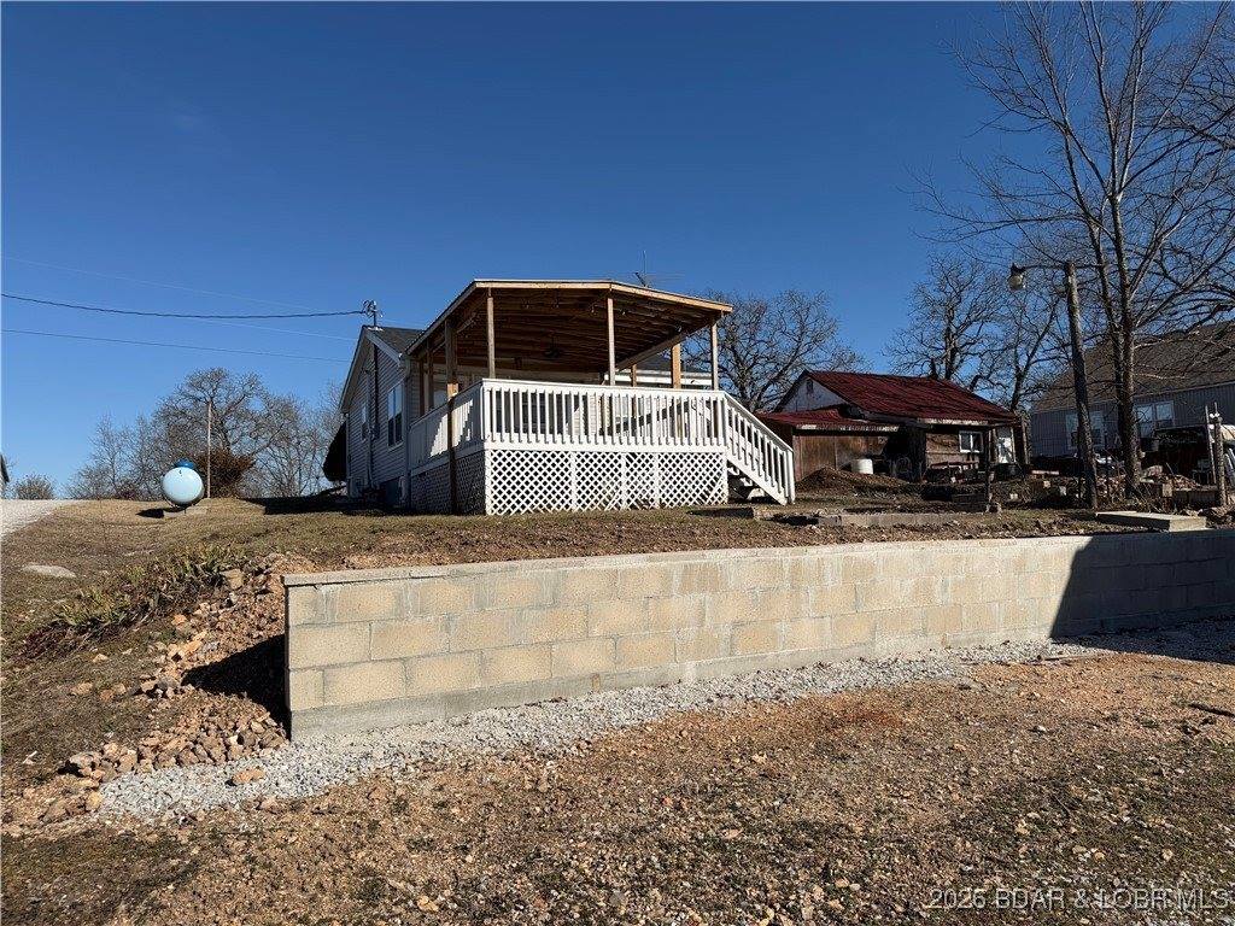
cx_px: 618
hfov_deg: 71.6
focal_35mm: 24
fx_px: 856
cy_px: 463
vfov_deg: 56.8
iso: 80
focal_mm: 6.76
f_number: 1.78
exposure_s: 1/8130
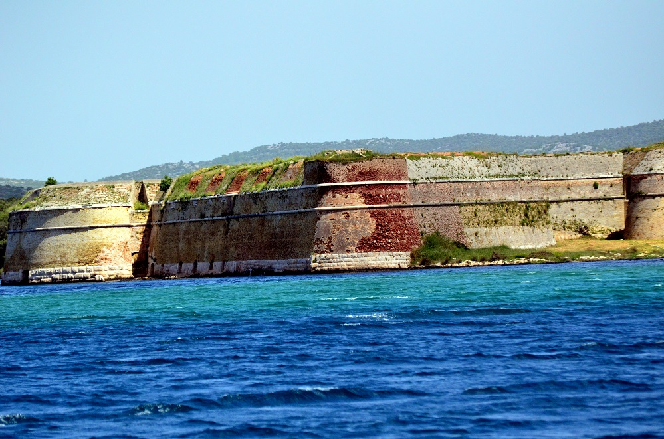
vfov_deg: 4.6
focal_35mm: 300
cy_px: 220
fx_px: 5520
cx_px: 332
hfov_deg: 6.9
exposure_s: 1/8000
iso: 1600
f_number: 5.3
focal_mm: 200
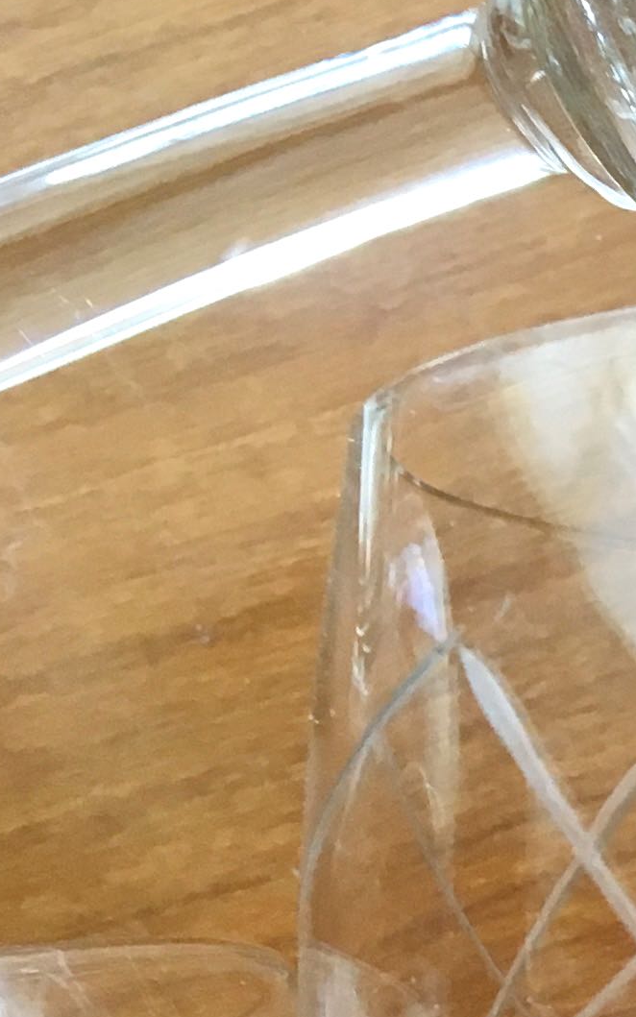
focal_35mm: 117
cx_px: 1837
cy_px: 809
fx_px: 3244
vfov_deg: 17.7
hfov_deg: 9.2
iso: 80
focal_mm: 4.15
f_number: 2.2
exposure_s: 1/33
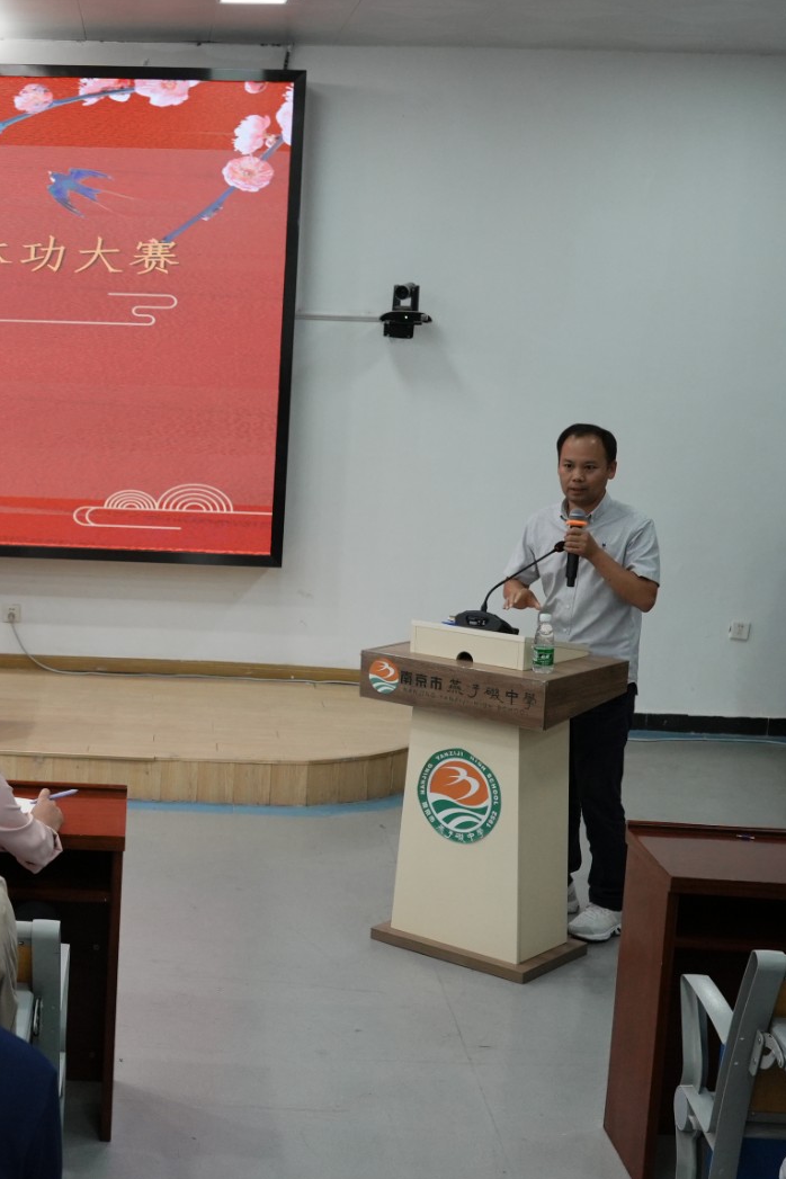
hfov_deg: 23.7
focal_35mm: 55
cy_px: 587
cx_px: 35
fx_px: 1801
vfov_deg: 36.2
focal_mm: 24
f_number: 4
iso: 640
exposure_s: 1/160
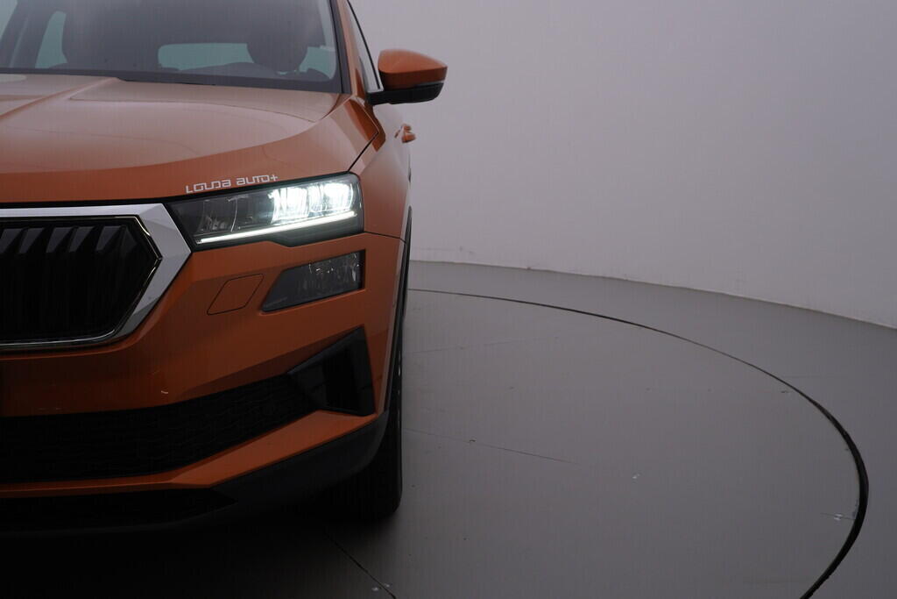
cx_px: 448
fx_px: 897
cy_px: 300
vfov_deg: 36.9
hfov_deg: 53.1
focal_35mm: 36
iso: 125
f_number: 5.6
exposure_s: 1/125
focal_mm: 24
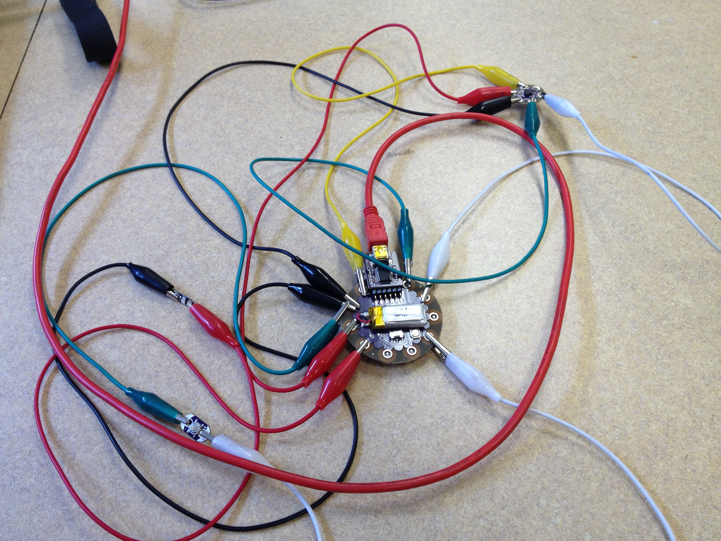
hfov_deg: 52.6
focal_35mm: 35
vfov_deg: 40.7
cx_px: 360
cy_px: 270
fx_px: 729
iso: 50
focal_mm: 4.28
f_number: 2.4
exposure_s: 1/40
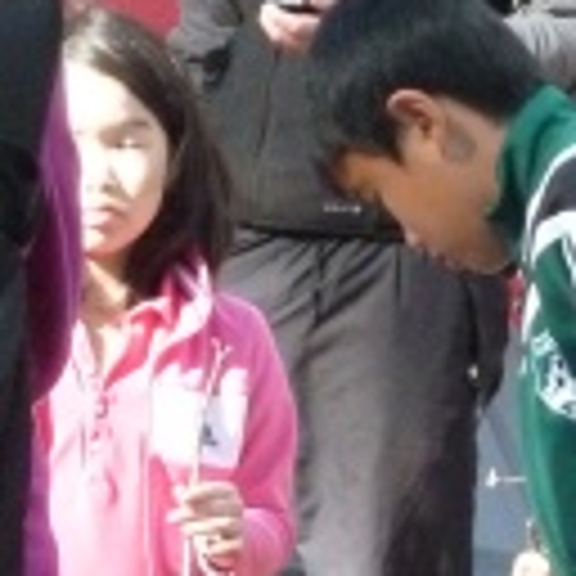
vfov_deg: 3.1
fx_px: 10655
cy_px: 576
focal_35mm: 566
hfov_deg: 3.1
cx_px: 144
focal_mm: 21
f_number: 4.4
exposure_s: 1/80
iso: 640
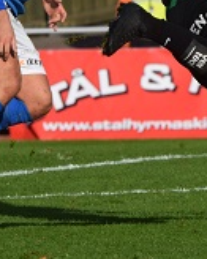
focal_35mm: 1118
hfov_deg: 1.4
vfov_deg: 1.7
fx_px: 8570
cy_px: -6
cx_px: 307
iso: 400
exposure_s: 1/1600
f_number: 7.1
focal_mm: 200
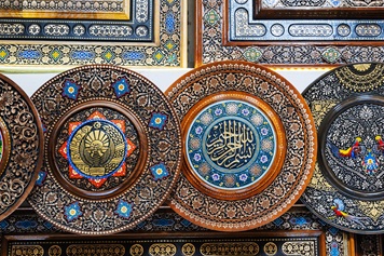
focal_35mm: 74
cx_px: 239
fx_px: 789
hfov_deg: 27.3
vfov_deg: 18.3
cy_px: 173
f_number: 5.6
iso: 1000
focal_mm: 39
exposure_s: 1/125
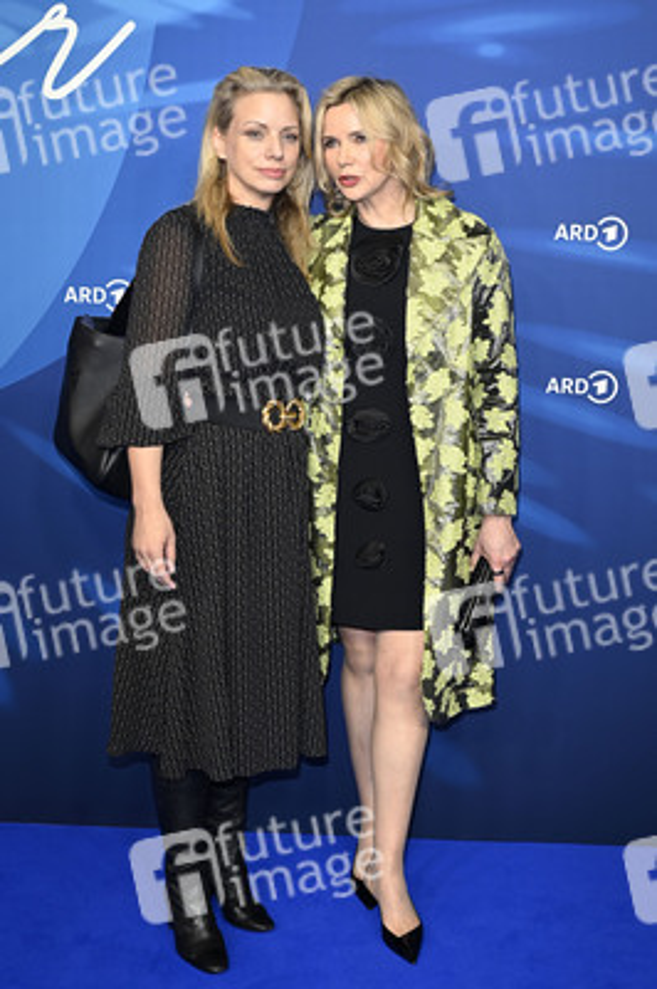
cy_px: 494
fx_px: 1261
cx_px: 328
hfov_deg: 29.2
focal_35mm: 46
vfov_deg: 42.8
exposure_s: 1/200
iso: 1000
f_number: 5
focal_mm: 46
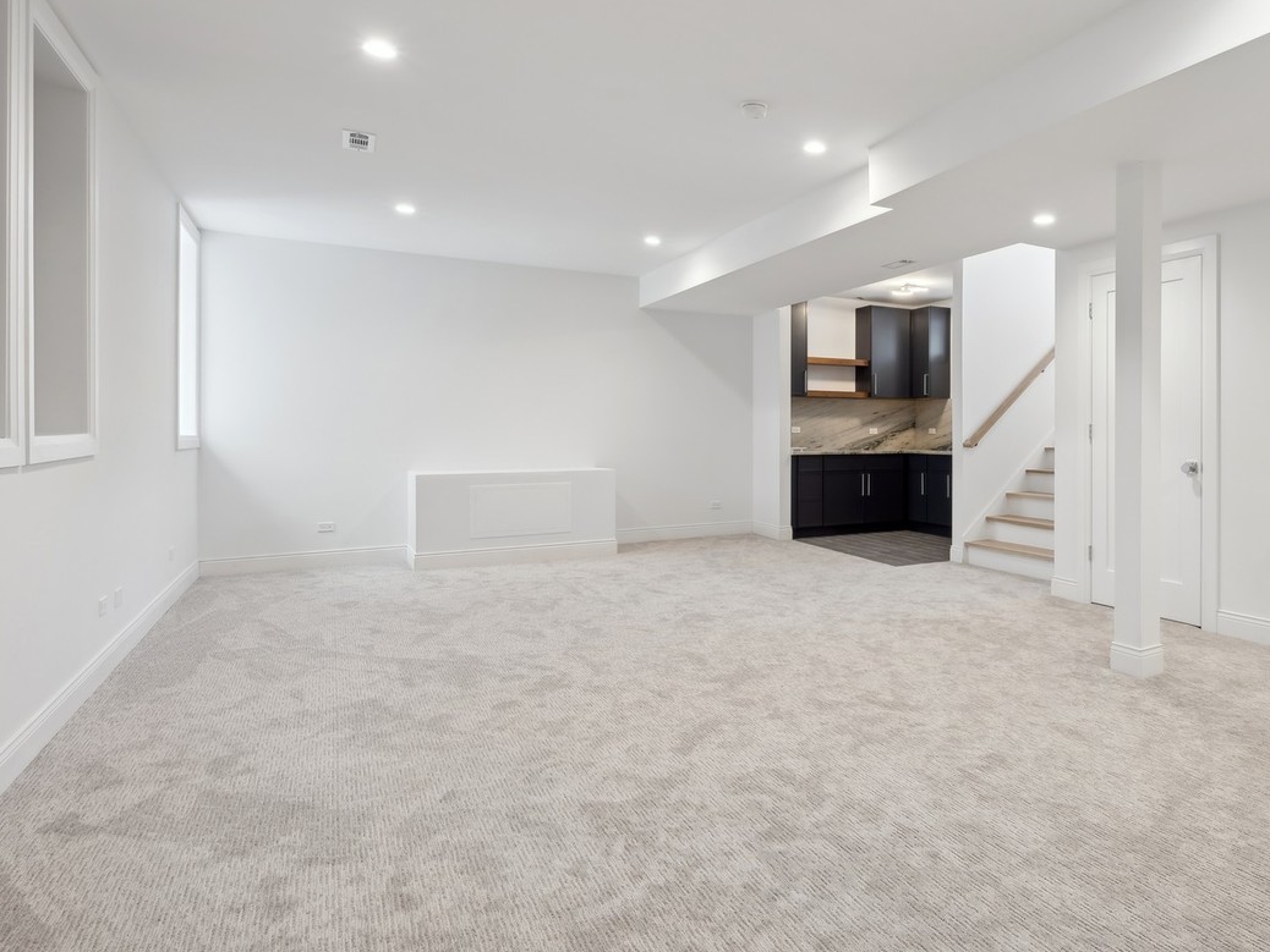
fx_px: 771
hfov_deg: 77.2
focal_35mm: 21
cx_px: 815
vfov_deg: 63.4
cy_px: 440
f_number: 9.5
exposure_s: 1/6
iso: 200
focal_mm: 14
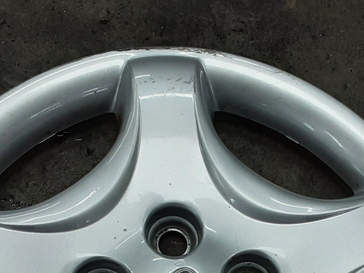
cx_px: 224
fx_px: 768
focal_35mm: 73
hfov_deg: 26.6
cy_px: 307
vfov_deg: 19.3
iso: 64
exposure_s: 1/50
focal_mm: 2.91
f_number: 1.9
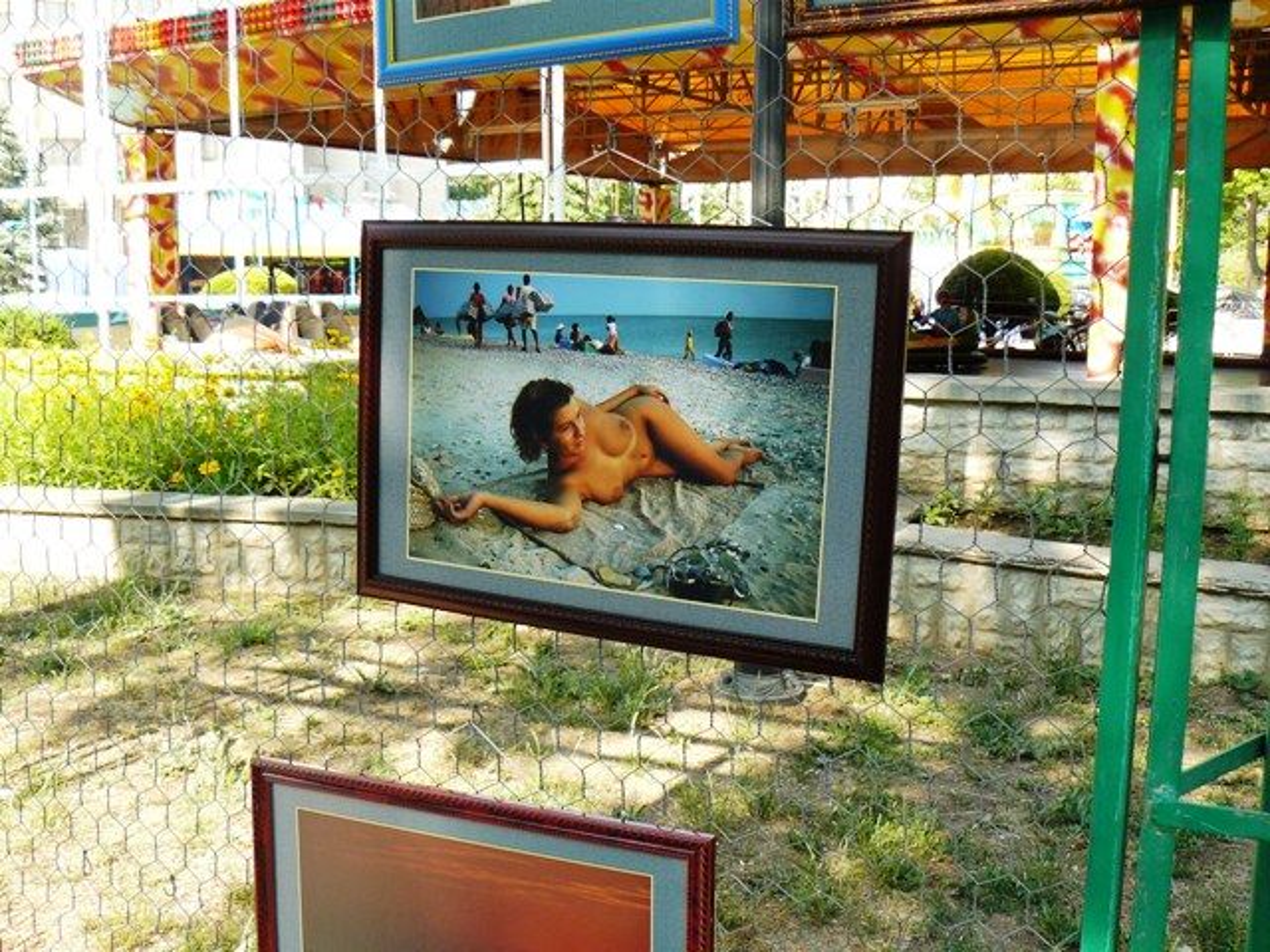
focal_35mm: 36
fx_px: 1321
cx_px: 635
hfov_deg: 51.4
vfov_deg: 39.7
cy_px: 476
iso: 100
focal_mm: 6
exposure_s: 1/125
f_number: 4
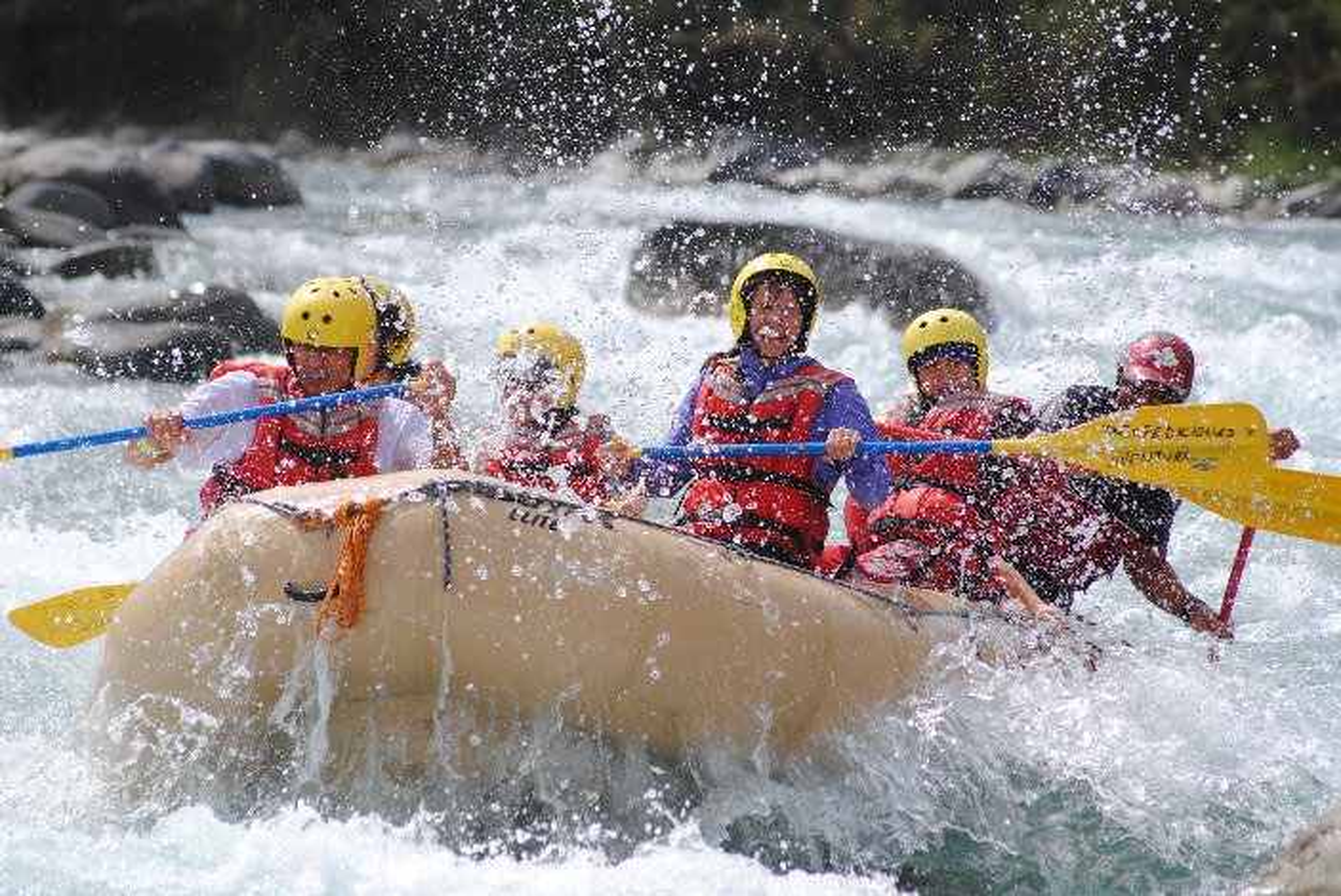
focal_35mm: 292
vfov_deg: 4.7
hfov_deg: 7.0
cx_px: 670
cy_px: 448
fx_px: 10904
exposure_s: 1/2000
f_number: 5.6
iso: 200
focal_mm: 195
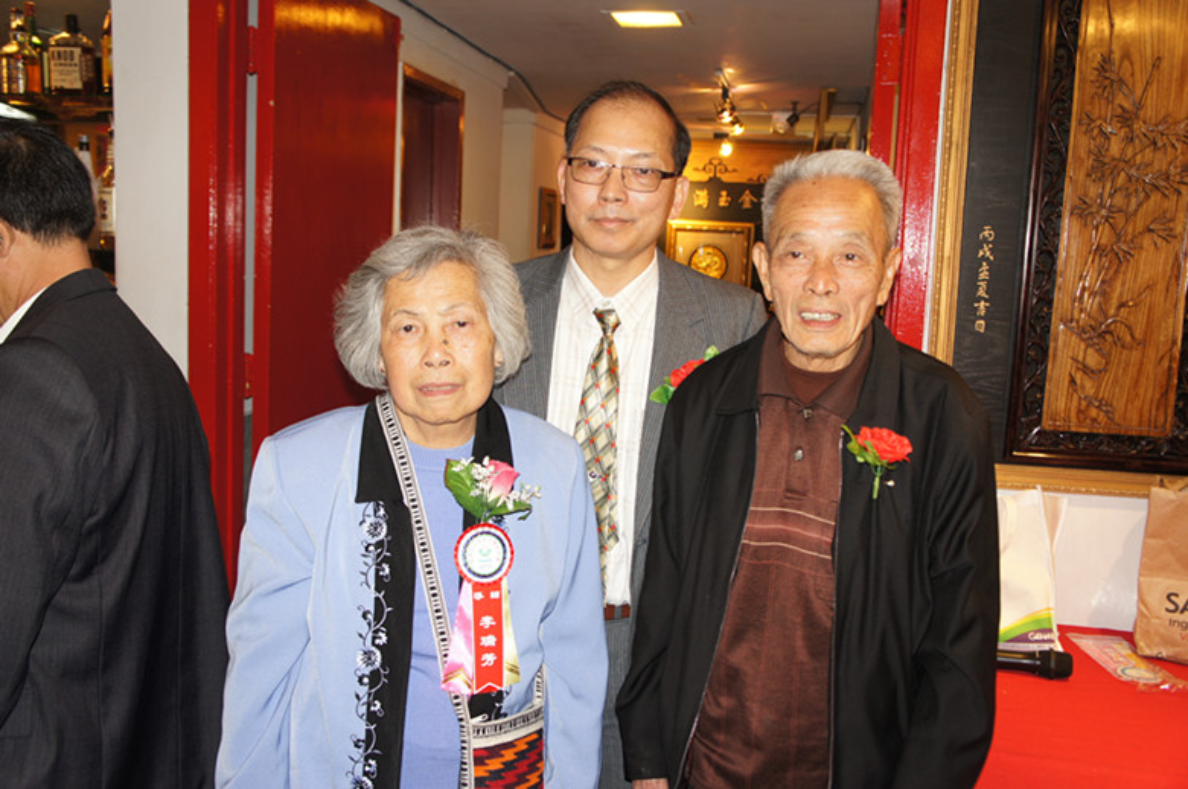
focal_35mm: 33
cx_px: 594
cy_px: 394
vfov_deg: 39.9
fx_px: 1088
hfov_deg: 57.3
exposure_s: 1/15
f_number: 4
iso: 200
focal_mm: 22
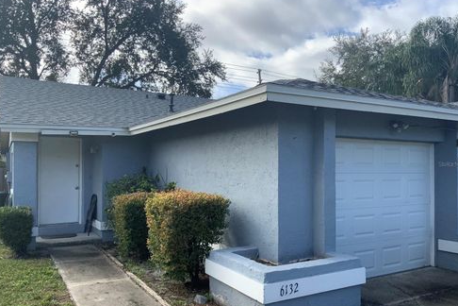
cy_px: 164
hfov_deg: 60.3
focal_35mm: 31
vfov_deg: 42.3
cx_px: 231
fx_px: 394
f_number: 1.8
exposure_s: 1/912
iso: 16
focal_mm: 3
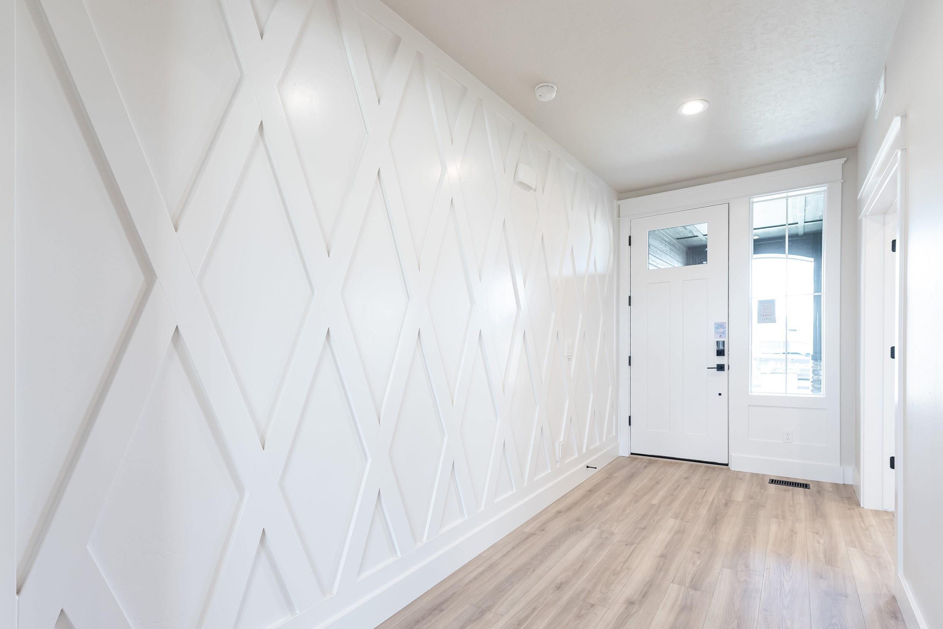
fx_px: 445
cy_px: 340
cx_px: 518
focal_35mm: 17
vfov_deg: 70.4
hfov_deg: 93.0
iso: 800
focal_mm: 14
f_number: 4.5
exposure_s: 1/50
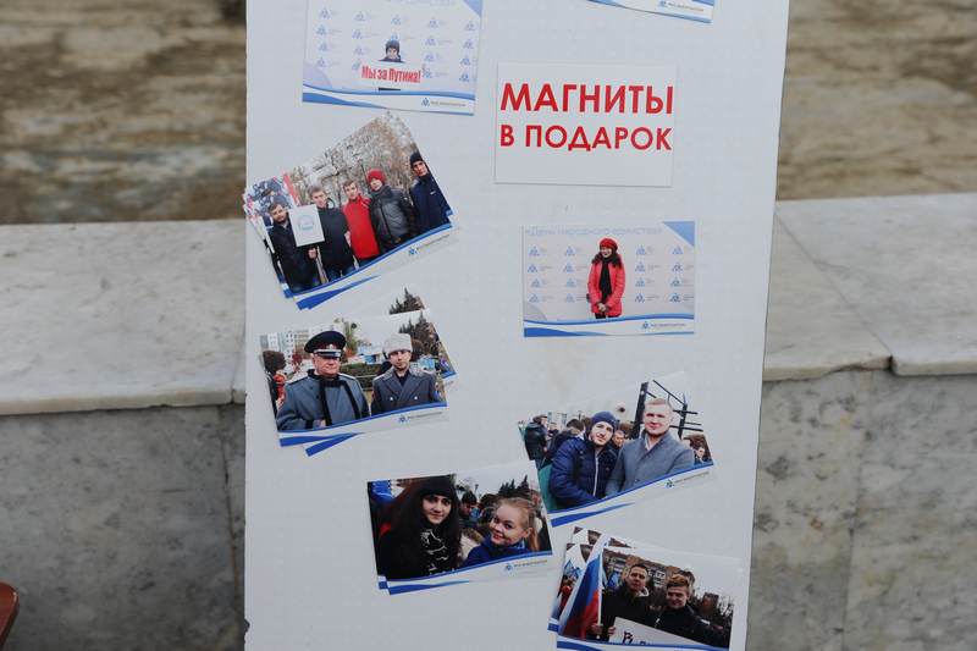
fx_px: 1357
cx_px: 488
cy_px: 326
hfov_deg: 39.6
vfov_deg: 27.0
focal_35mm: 50
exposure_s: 1/1250
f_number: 6.3
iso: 400
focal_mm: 50
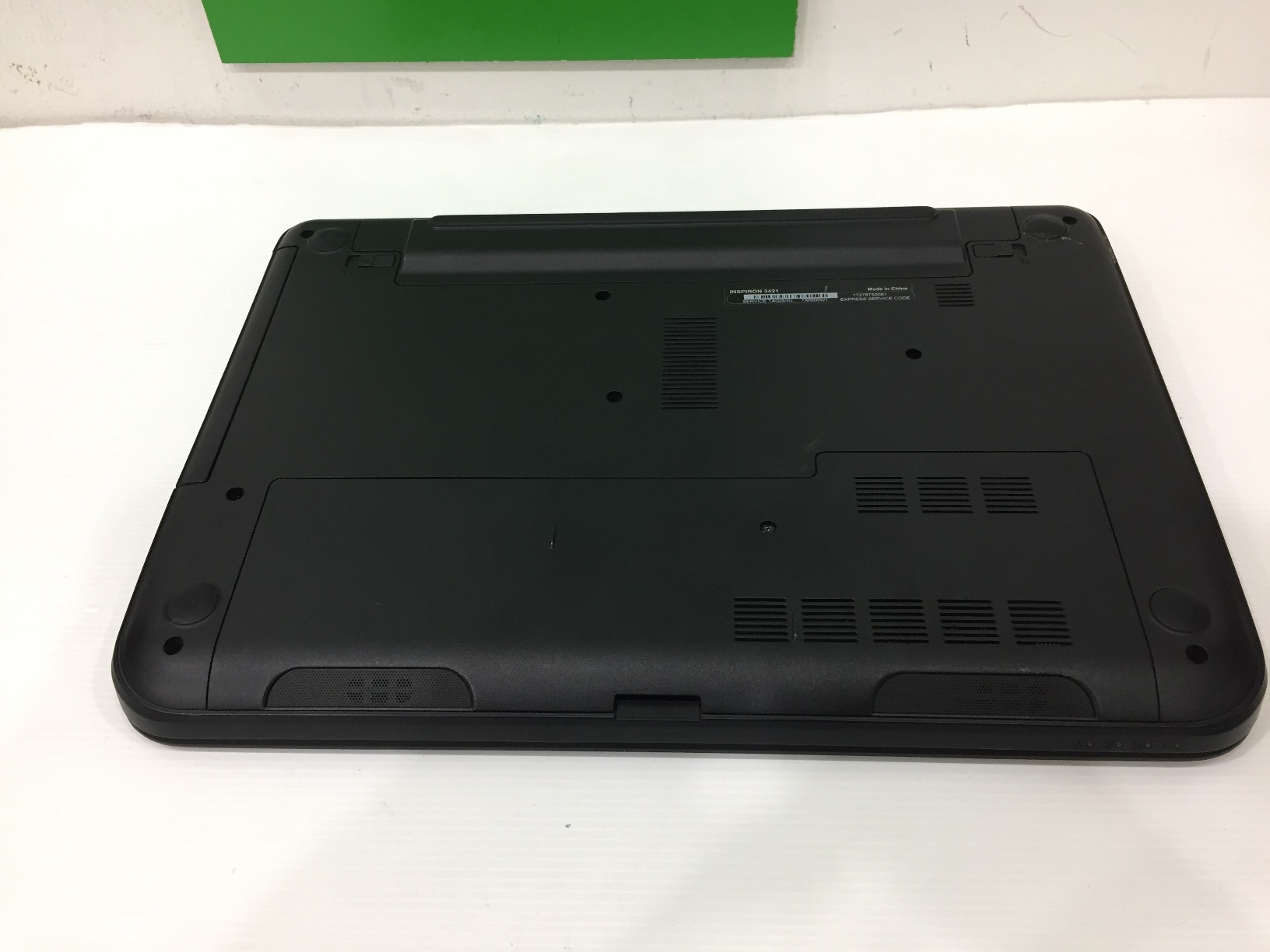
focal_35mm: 29
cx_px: 635
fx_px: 1064
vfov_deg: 48.2
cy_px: 476
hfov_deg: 61.7
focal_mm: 4.15
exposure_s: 1/33
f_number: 2.2
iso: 125
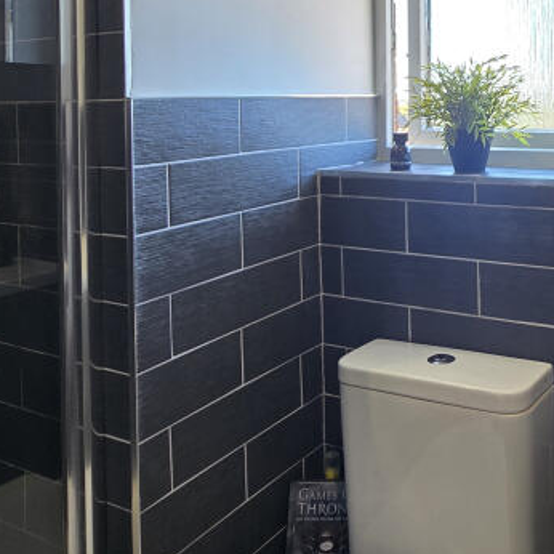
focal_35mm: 34
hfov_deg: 44.8
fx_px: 616
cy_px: 112
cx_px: 479
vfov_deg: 46.0
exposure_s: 1/50
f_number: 2.2
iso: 80
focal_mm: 2.2
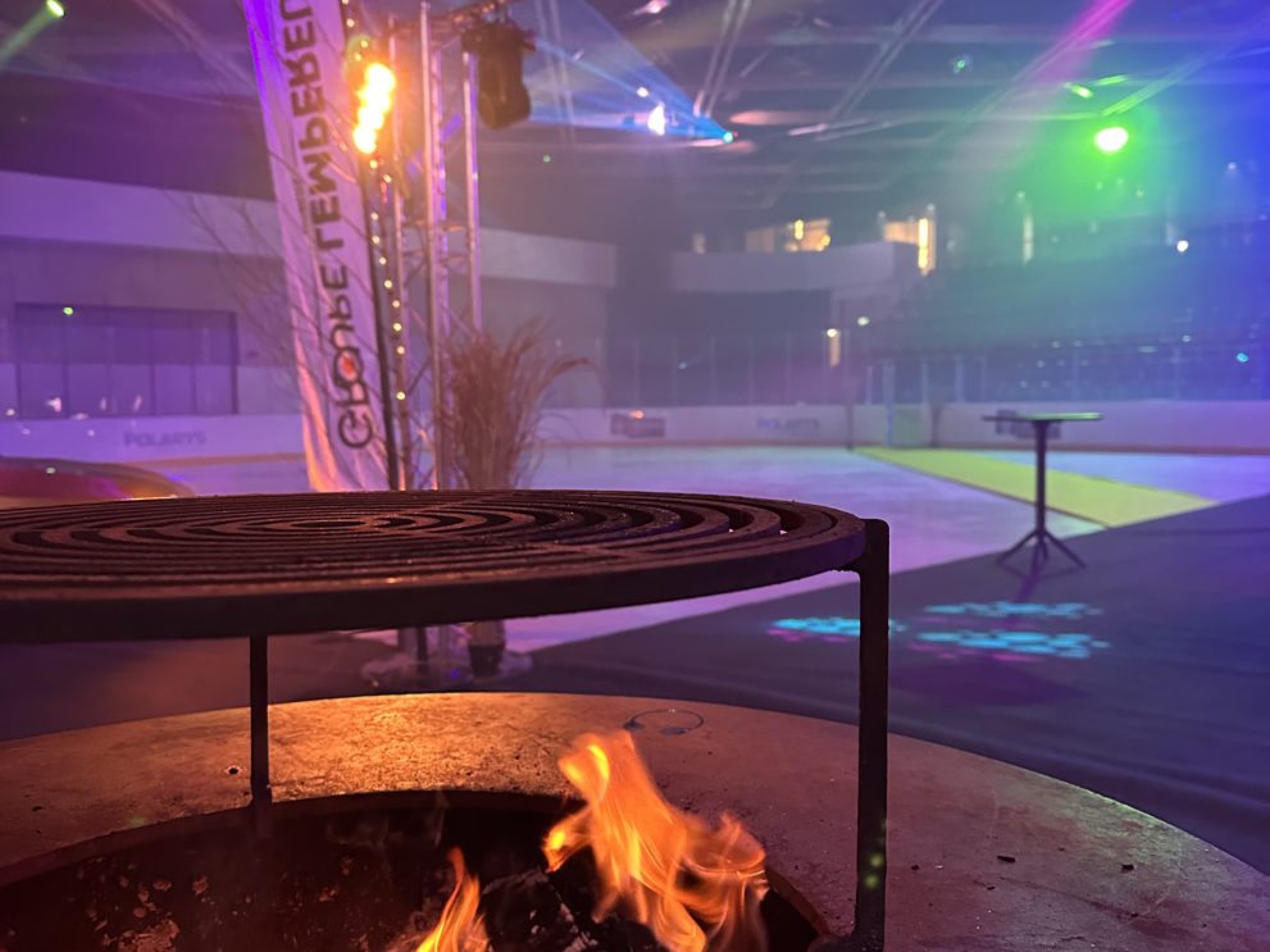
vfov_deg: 56.8
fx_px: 880
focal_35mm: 24
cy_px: 476
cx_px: 635
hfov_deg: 71.6
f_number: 1.78
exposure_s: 1/60
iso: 640
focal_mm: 6.86
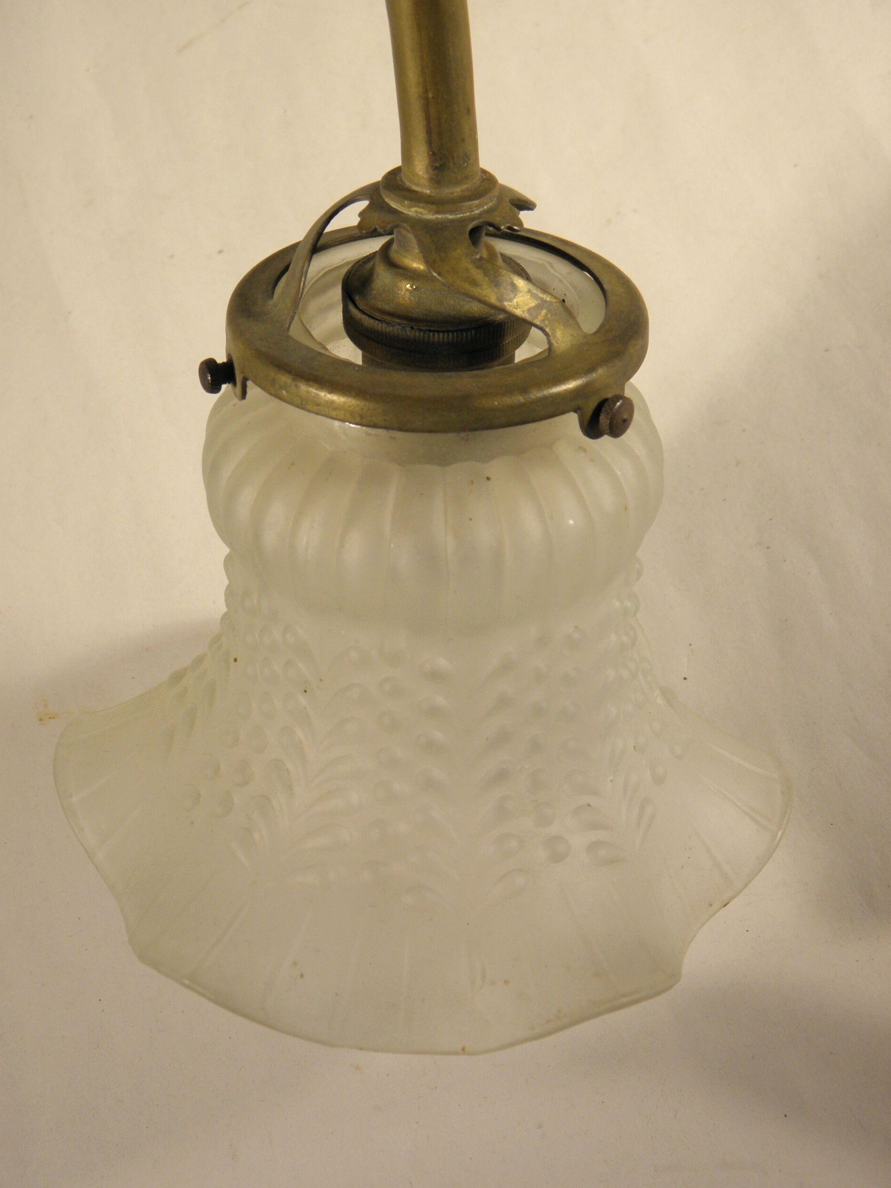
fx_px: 1751
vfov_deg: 37.5
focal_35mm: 51
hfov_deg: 28.6
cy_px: 600
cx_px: 437
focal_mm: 9.1
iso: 100
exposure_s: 1/50
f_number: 4
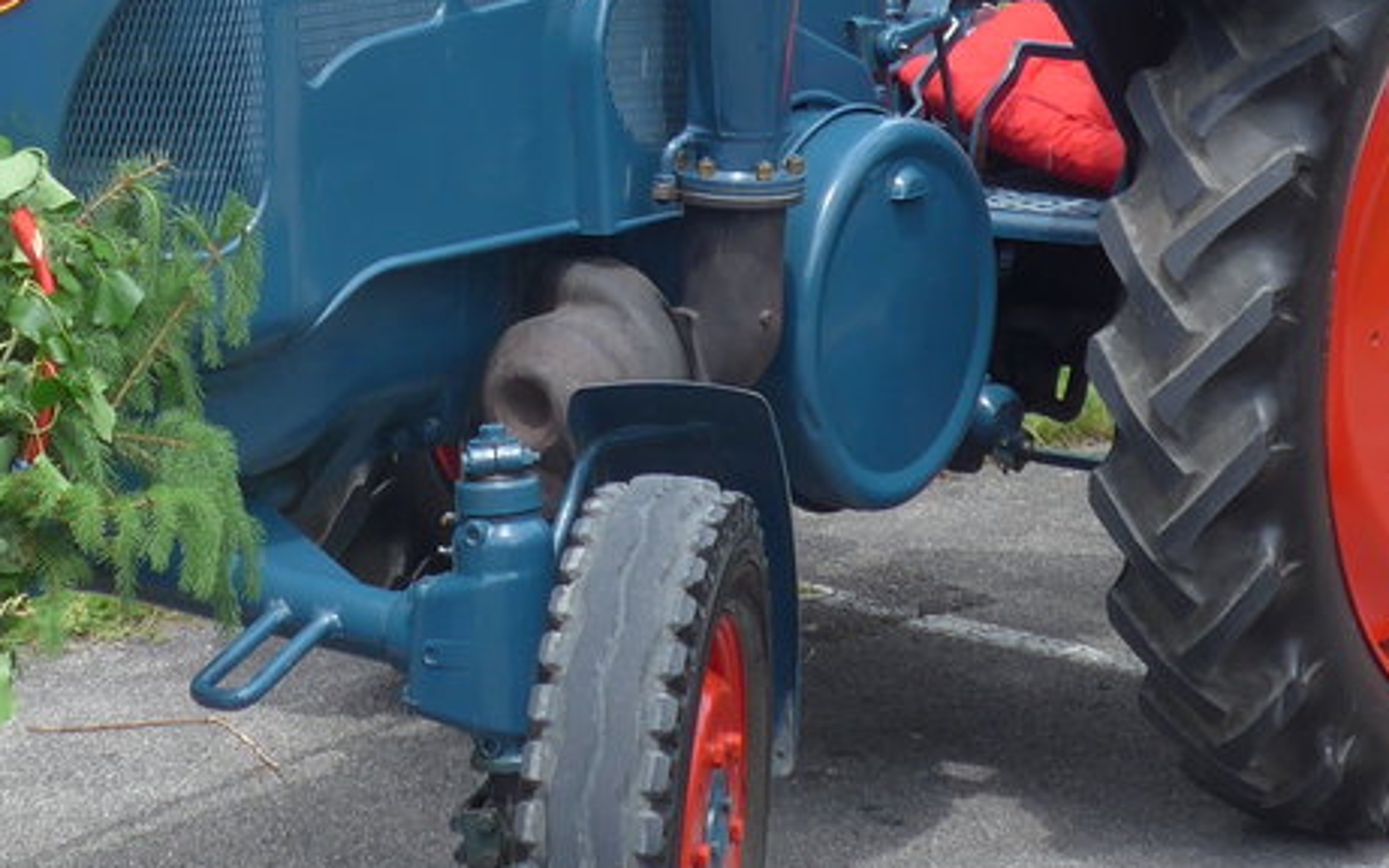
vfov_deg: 10.2
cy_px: -30
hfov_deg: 16.4
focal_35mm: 127
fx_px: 4807
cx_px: 542
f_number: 3
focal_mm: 9.5
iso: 80
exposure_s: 1/500
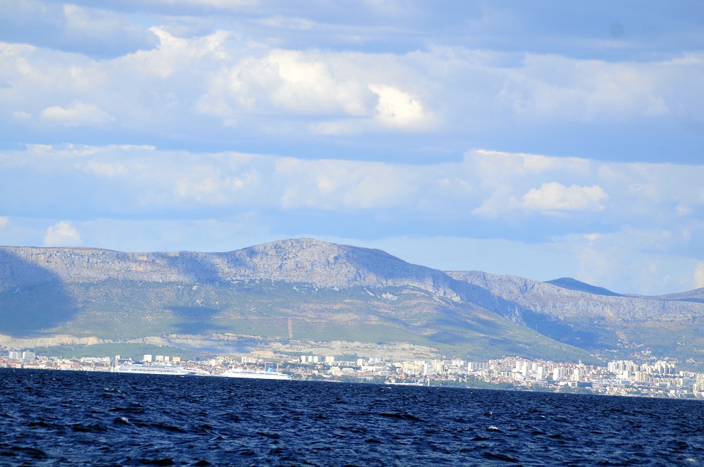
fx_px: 4540
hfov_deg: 8.9
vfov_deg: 5.9
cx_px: 352
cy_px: 234
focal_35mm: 232
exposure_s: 1/2000
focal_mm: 155
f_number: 5
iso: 320
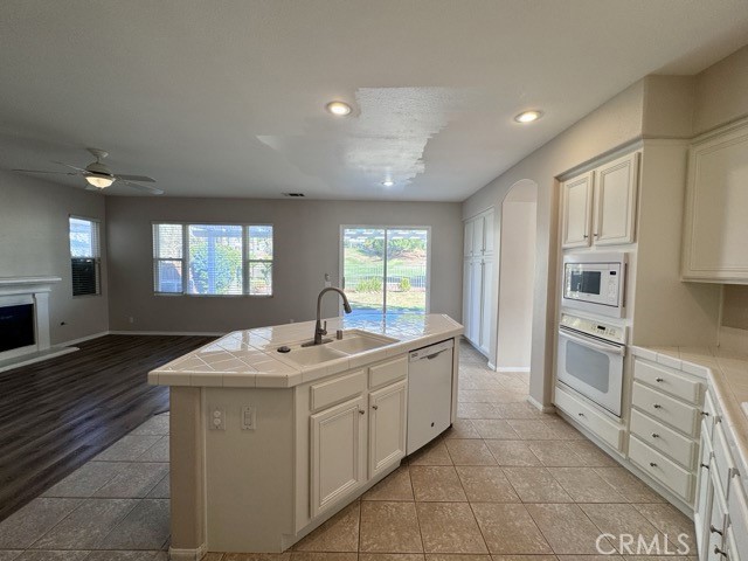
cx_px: 374
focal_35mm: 14
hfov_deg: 102.1
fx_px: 303
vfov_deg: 85.7
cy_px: 280
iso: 50
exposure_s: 1/120
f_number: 2.2
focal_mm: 2.22
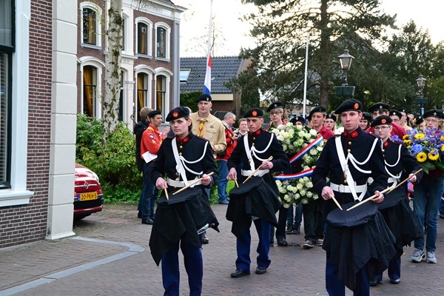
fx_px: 777
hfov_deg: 31.9
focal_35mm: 63
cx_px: 222
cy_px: 148
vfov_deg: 21.6
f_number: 11
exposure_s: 1/400
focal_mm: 42
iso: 3200
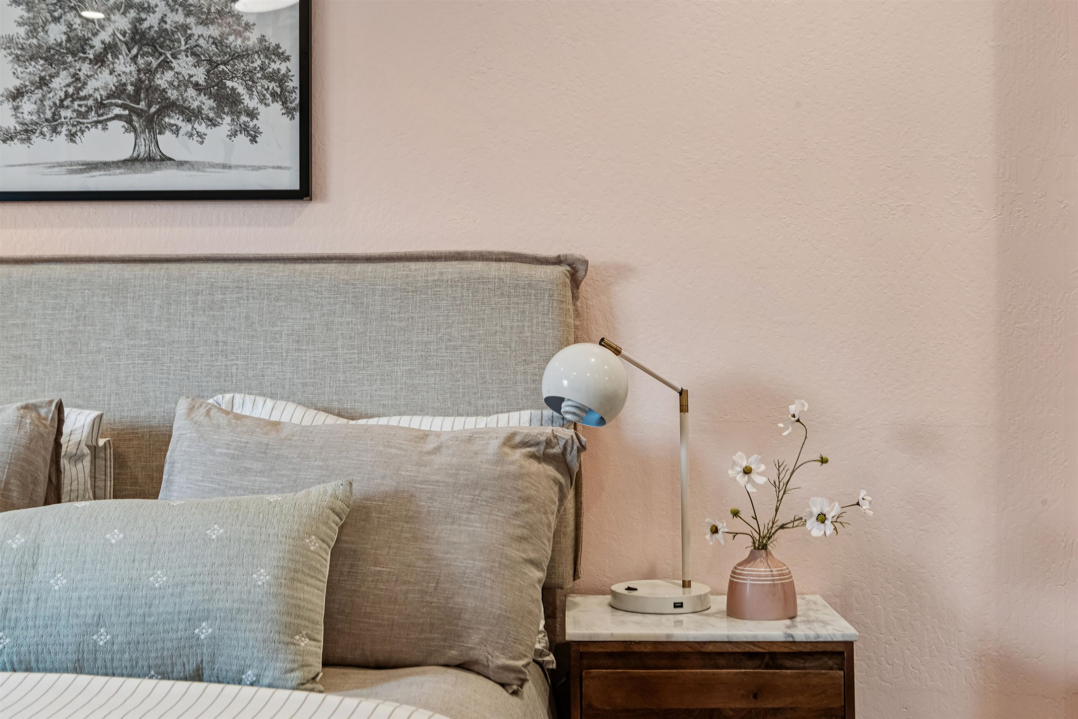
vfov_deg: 28.1
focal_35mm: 48
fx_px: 1437
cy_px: 360
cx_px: 539
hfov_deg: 41.1
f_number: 11
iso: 800
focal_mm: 48
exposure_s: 1/40
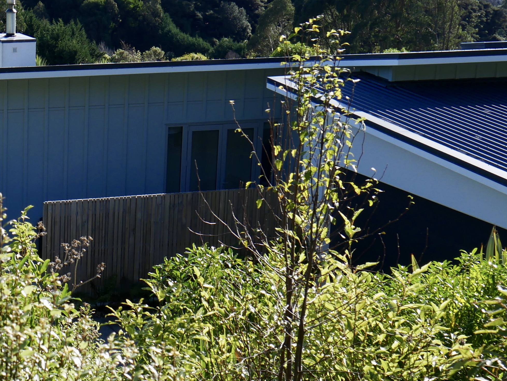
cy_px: 205
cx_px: -55
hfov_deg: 22.0
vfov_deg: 17.6
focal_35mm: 84
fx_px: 1231
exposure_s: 1/320
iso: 200
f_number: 7.1
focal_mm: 18
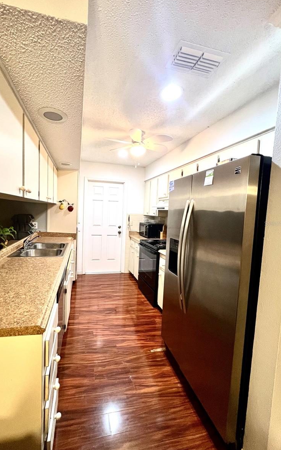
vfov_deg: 105.3
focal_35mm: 14
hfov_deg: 78.1
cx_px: 120
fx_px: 172
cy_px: 223
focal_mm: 1.57
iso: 250
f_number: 1.8
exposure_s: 1/60
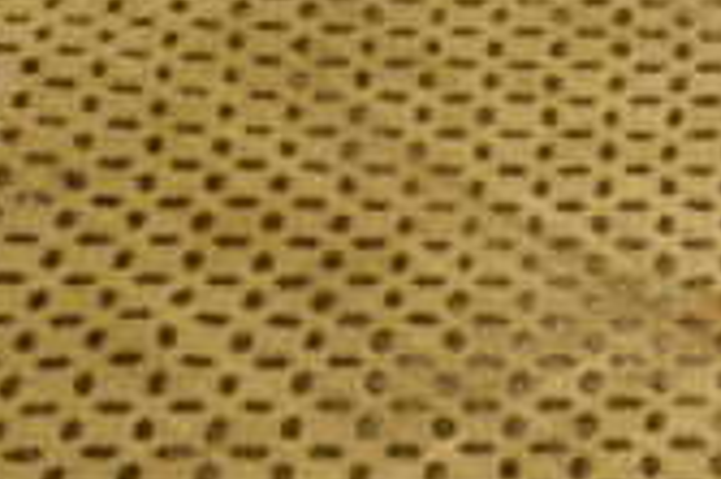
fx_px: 2581
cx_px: 1127
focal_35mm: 129
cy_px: 835
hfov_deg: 14.6
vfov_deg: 10.1
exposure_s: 1/60
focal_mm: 24
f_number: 4
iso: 500
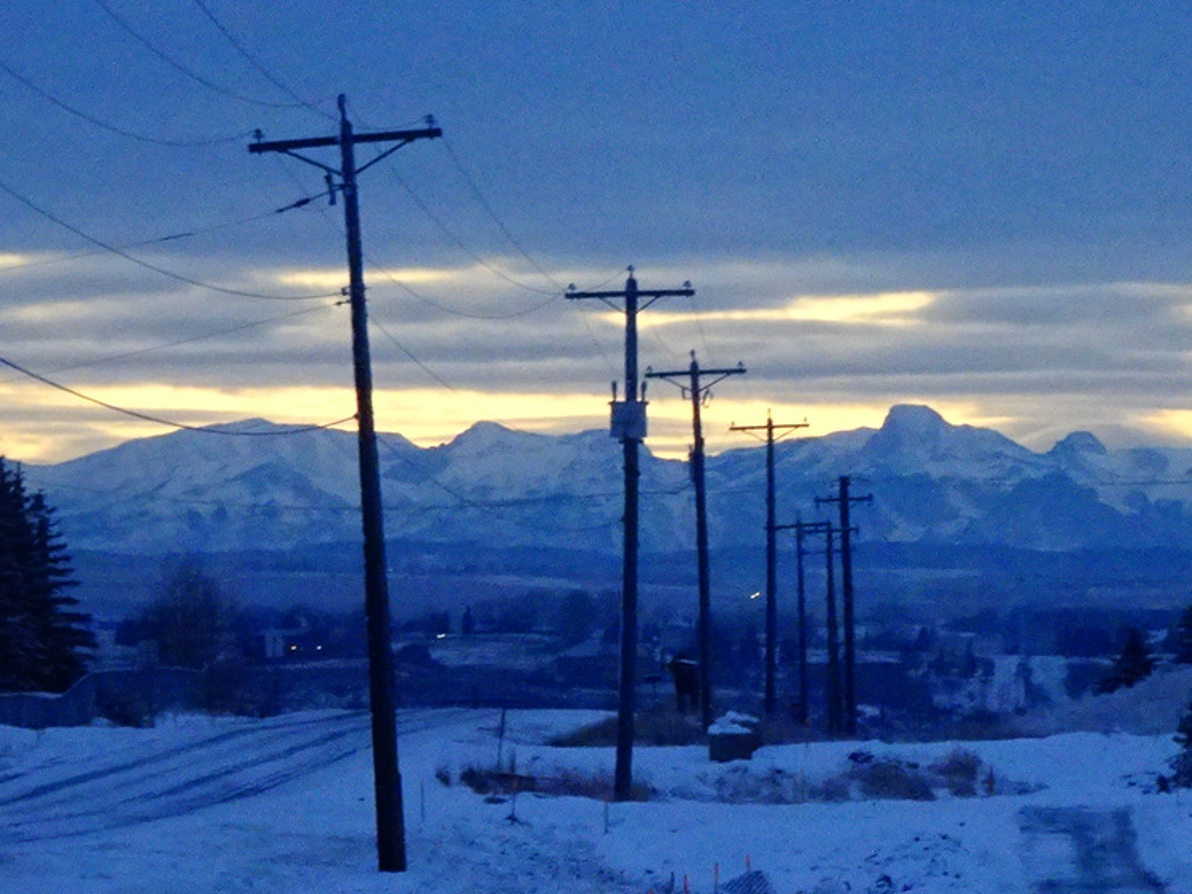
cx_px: 814
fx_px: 14052
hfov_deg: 4.9
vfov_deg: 3.6
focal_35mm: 408
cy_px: 420
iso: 800
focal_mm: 32.24
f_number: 5.6
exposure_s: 1/25
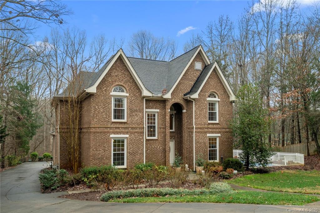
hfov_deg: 63.7
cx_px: 160
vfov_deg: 45.0
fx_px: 258
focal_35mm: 29
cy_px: 106
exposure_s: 1/30
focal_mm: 29
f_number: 8
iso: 100
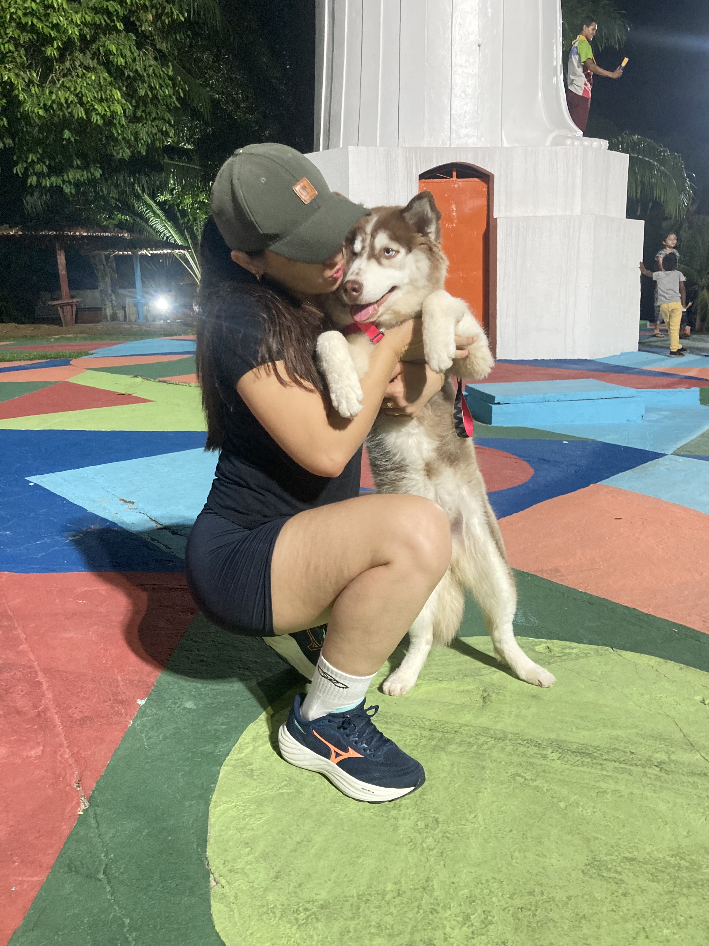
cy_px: 473
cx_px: 354
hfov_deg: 49.7
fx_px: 765
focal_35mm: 28
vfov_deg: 63.4
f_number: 1.8
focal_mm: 3.99
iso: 400
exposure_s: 1/30
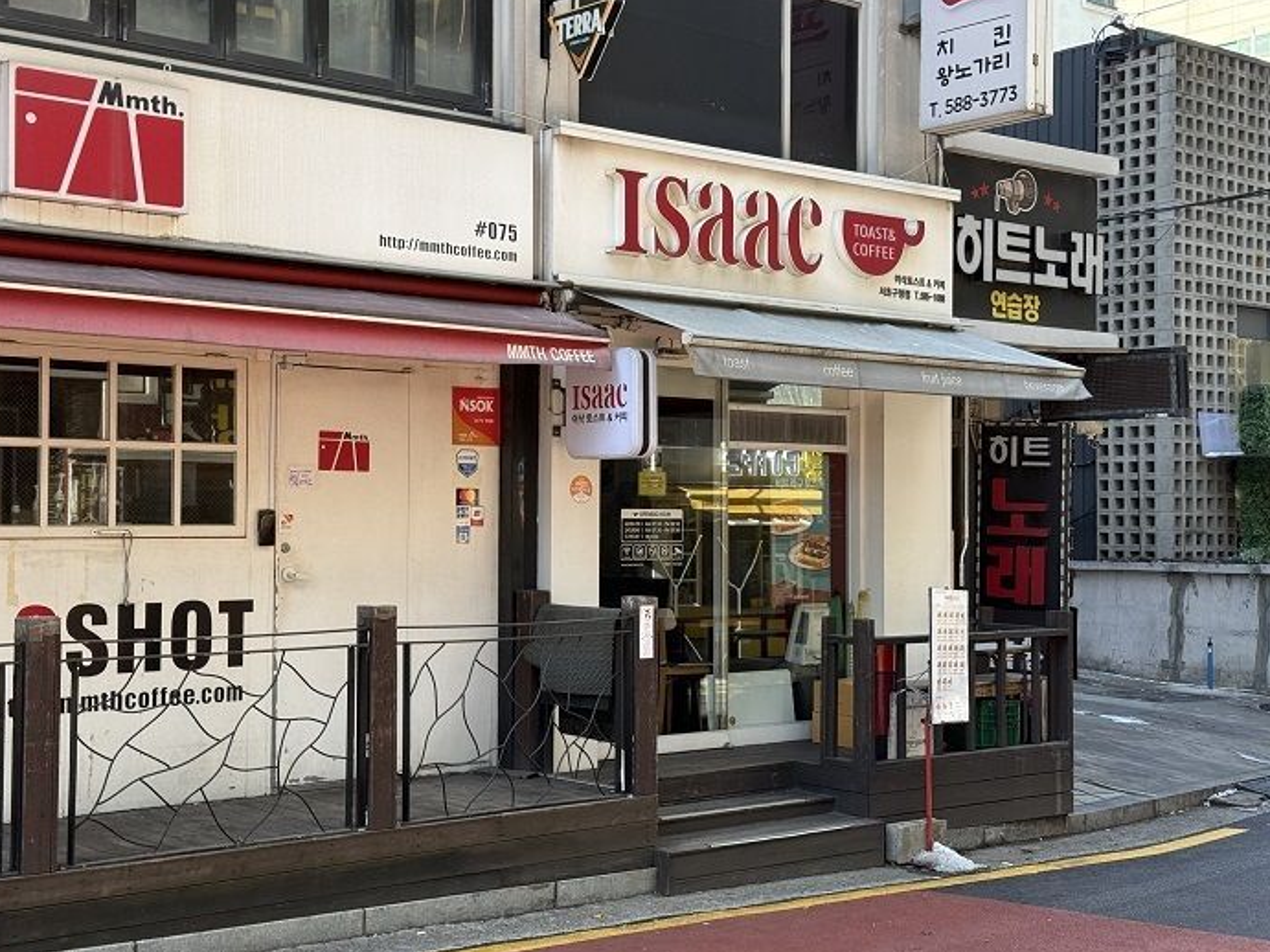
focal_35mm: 50
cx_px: 641
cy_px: 461
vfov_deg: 29.1
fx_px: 1834
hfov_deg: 38.2
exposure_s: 1/620
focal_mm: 6.76
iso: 100
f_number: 1.78
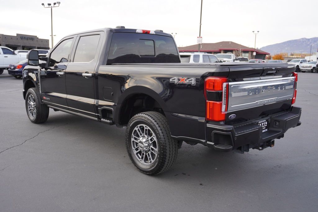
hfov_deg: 57.2
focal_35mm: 33
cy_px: 106
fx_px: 292
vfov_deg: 40.0
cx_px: 159
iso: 100
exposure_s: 1/80
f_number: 4.5
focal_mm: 22
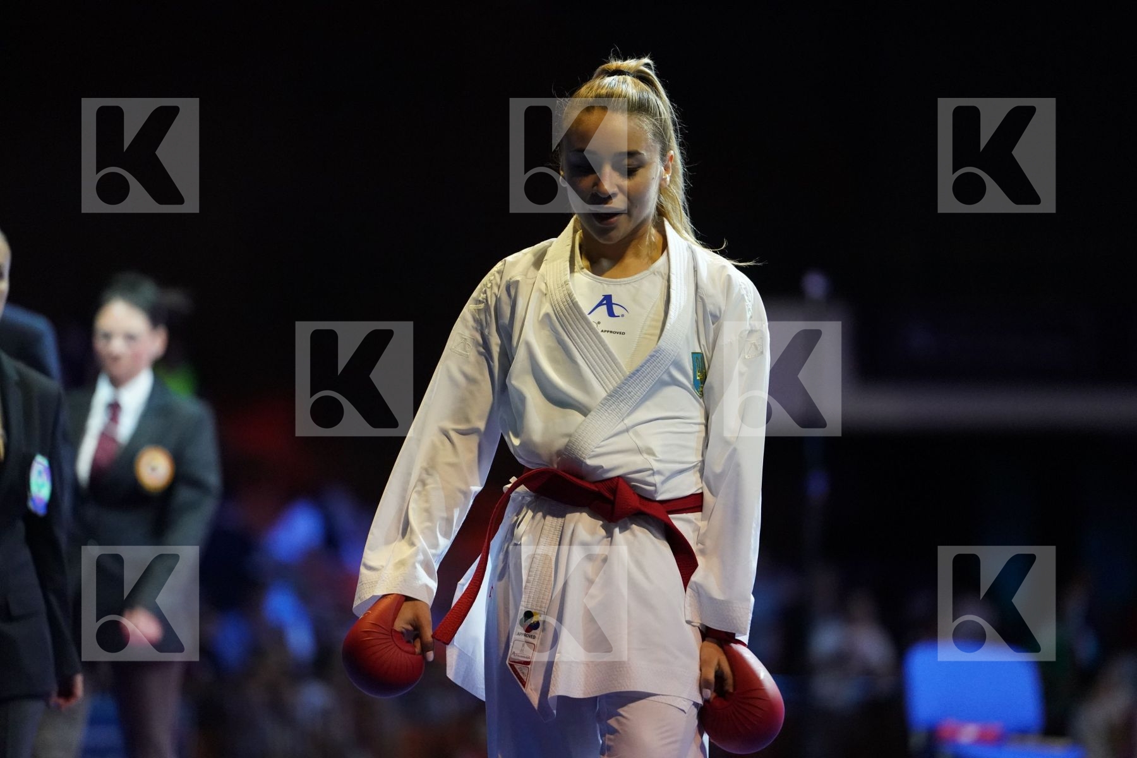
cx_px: 568
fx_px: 6316
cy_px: 379
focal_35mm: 200
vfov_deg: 6.9
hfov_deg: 10.3
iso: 6400
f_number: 2.8
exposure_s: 1/1000
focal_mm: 200
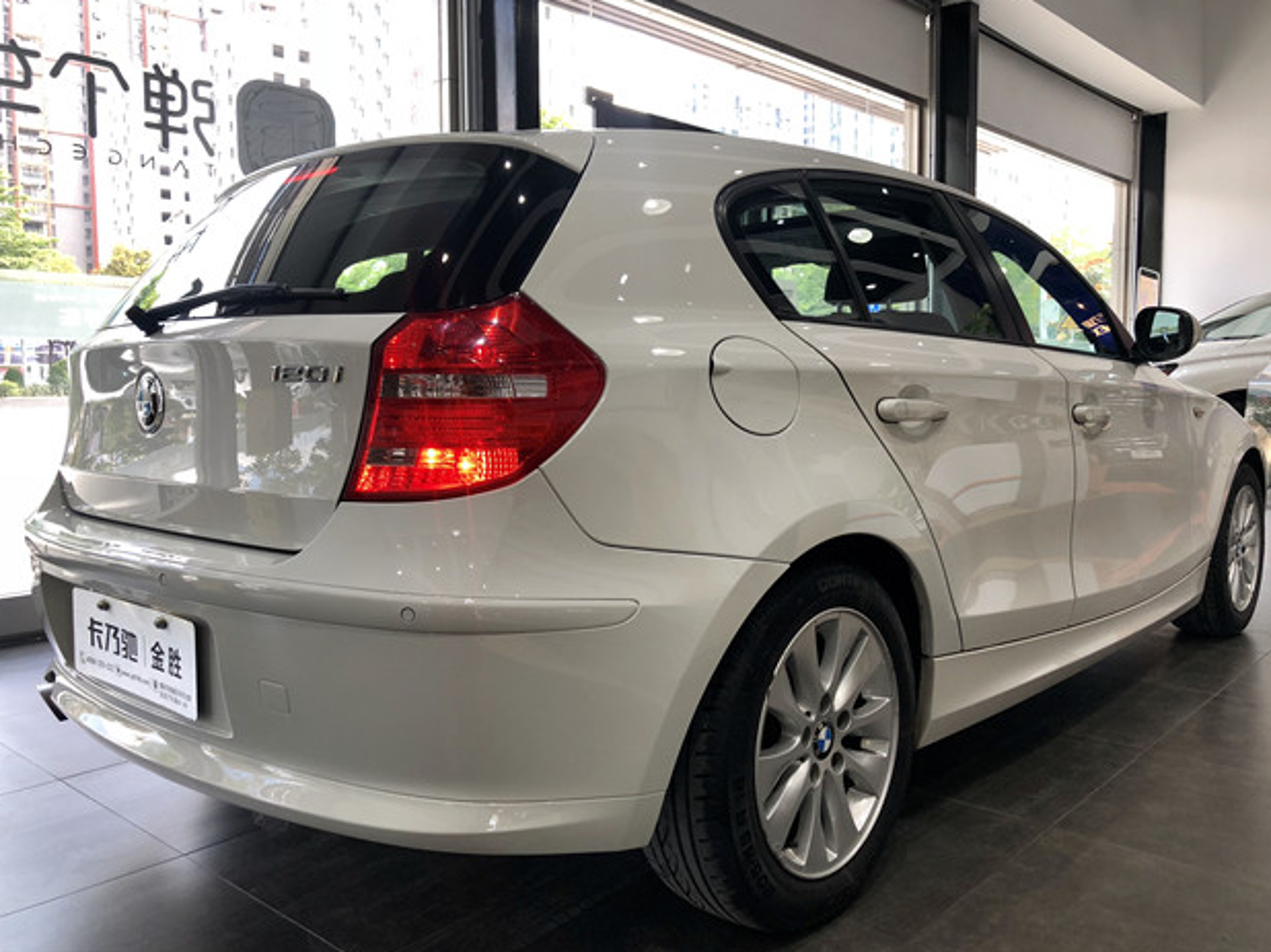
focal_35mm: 29
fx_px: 1064
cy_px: 467
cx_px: 644
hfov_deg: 61.7
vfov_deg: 48.2
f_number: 1.8
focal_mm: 4
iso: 32
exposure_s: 1/100
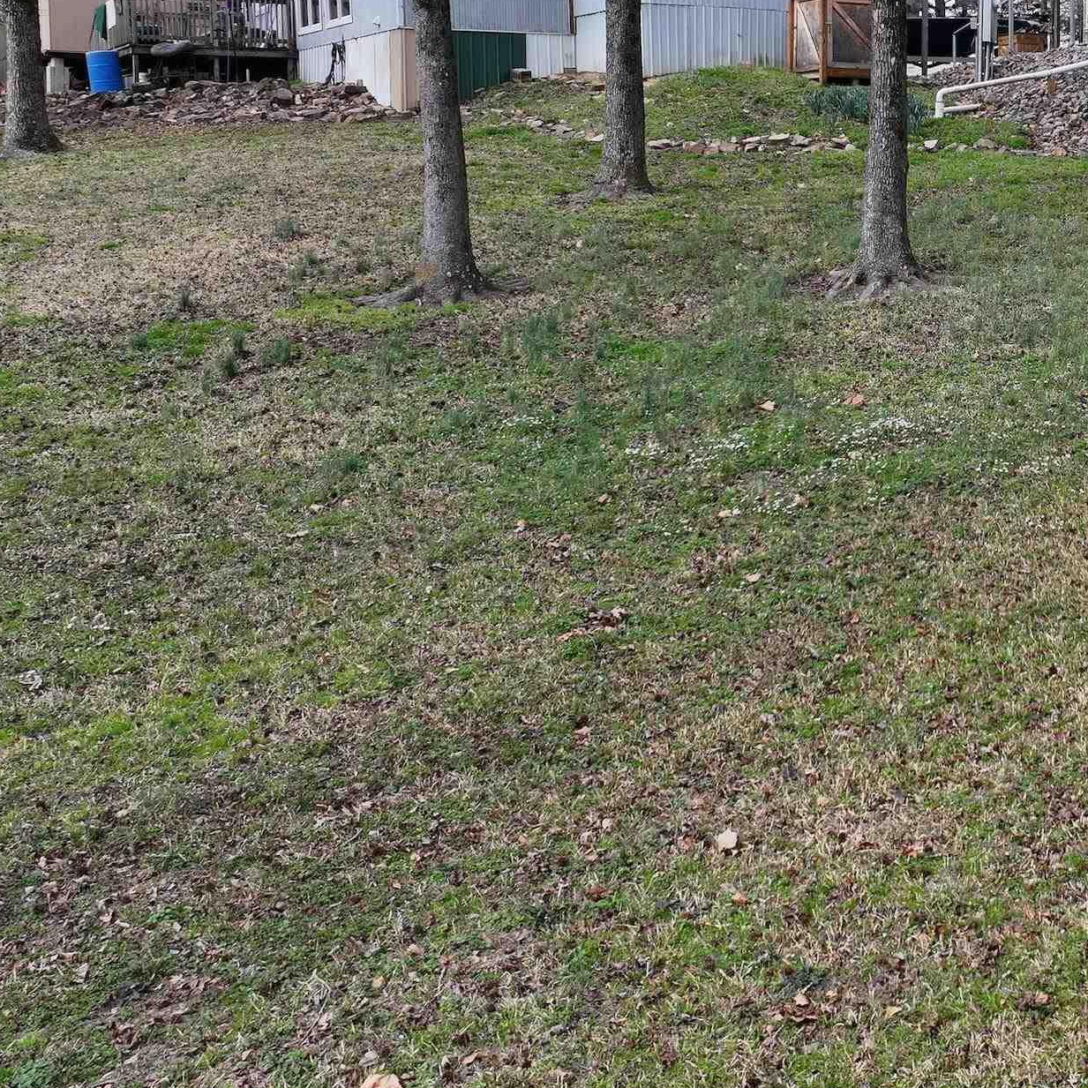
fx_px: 1529
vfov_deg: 38.5
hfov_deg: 36.5
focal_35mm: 43
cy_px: 327
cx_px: 996
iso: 130
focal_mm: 12.29
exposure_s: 1/1600
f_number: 2.8
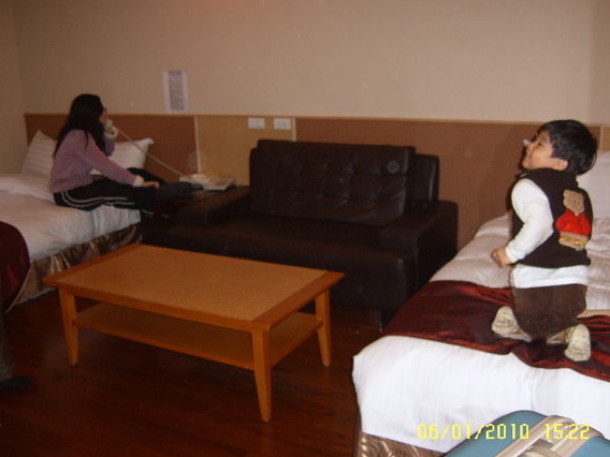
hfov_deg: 50.1
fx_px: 652
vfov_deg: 38.7
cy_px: 222
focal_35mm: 37
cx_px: 294
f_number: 2.8
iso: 100
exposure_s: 1/30
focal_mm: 5.8
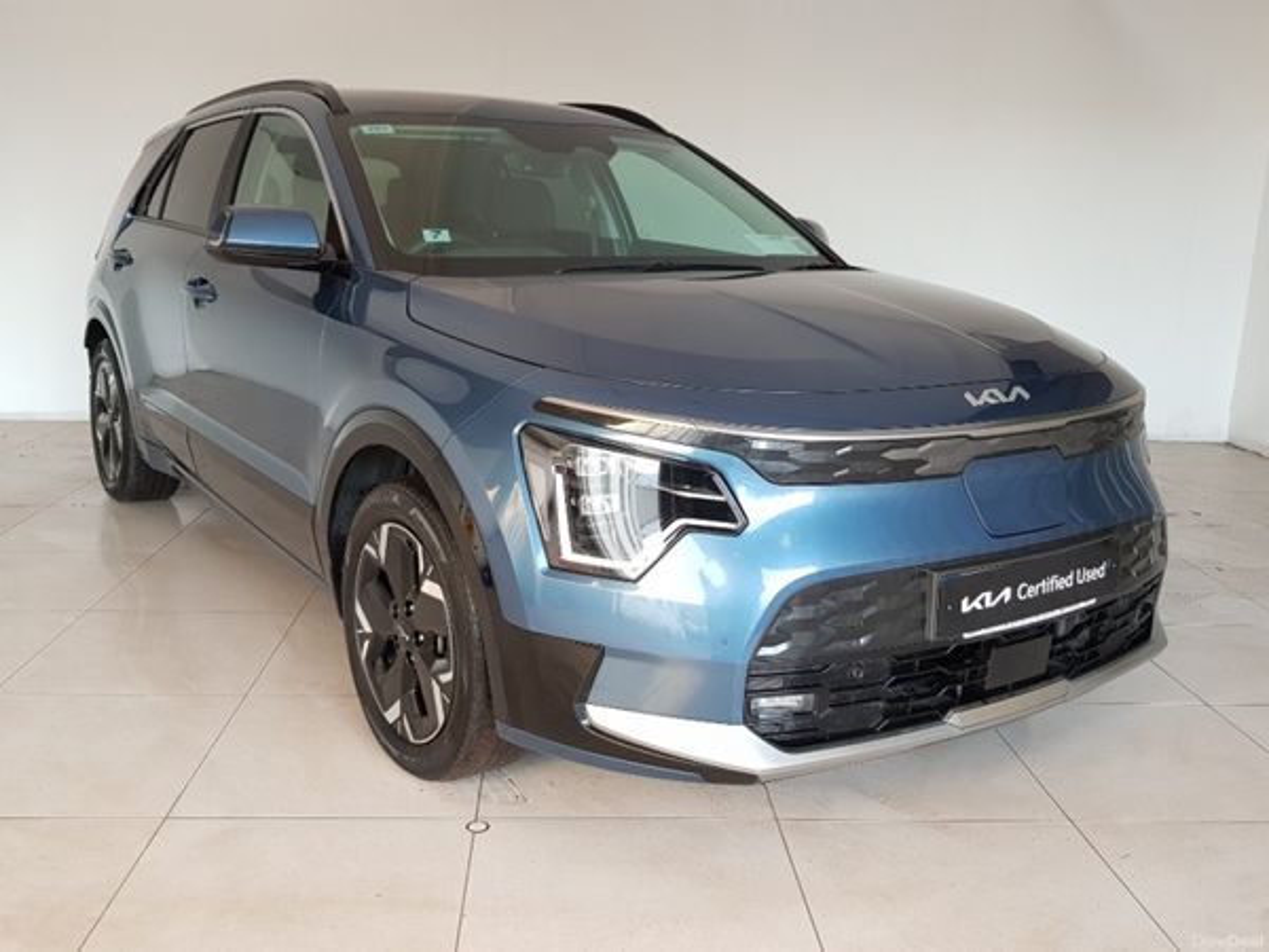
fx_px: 953
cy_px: 476
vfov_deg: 53.1
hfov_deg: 67.3
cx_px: 634
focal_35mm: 26
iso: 100
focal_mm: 4.2
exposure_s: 1/50
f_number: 1.7
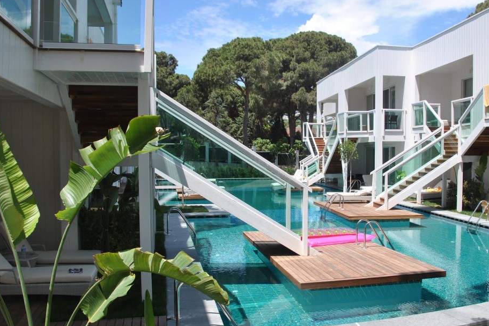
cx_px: 280
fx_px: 462
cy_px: 185
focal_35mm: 34
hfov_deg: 55.6
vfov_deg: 38.8
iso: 100
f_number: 8
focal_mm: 18
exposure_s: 1/250
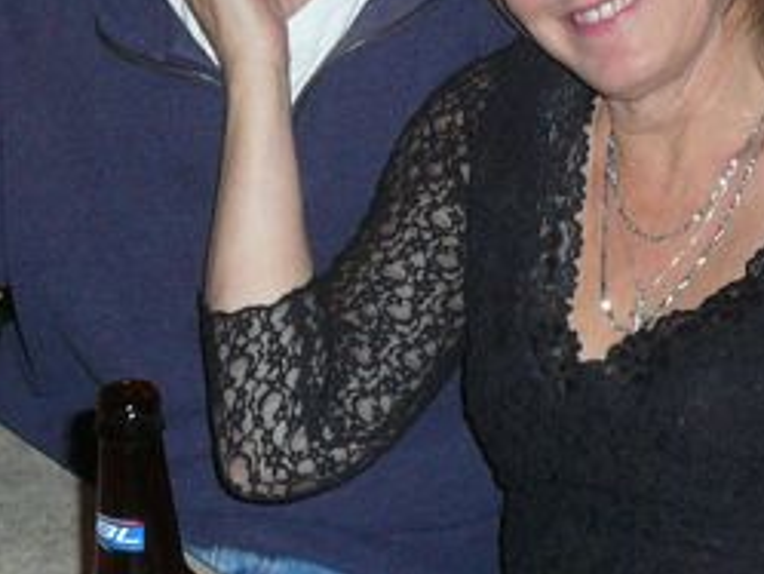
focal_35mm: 90
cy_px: 86
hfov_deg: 21.7
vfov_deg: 16.3
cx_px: 439
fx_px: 1987
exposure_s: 1/8
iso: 125
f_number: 2.8
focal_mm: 5.2
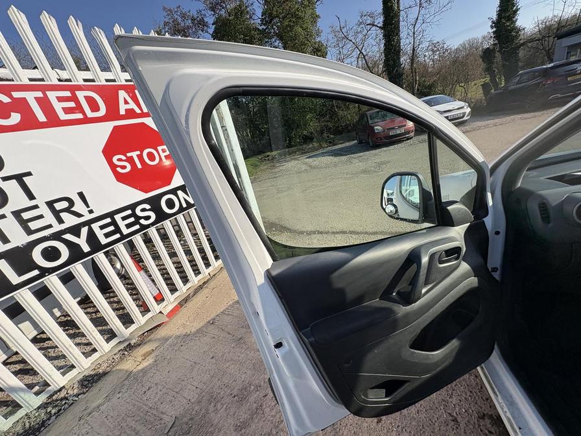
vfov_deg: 85.7
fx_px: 235
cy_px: 218
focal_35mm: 14
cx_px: 290
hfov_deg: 102.1
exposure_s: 1/932
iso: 40
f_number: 2.2
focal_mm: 2.22
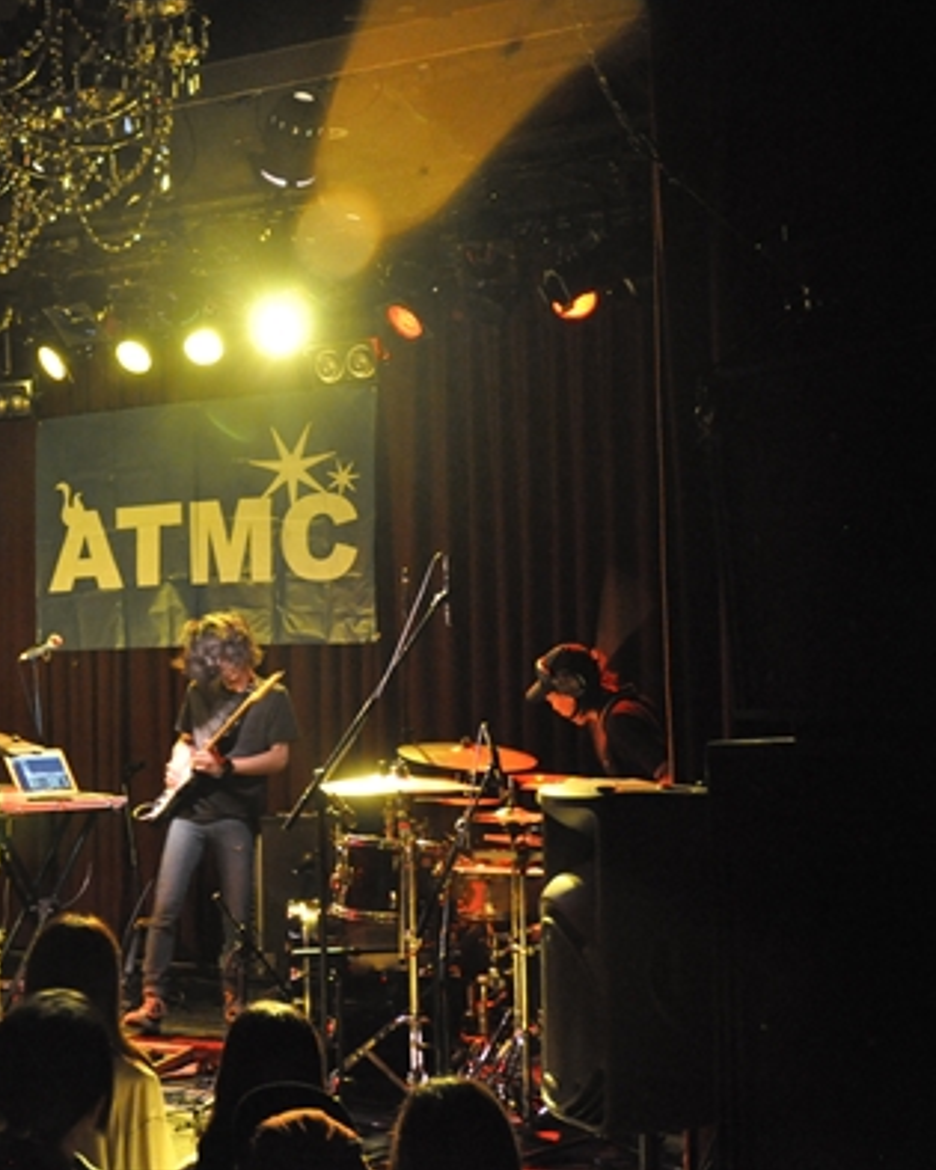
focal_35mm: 54
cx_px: 104
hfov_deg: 27.3
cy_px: 579
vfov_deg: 34.9
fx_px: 1861
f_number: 3.8
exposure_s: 1/20
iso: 2500
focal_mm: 25
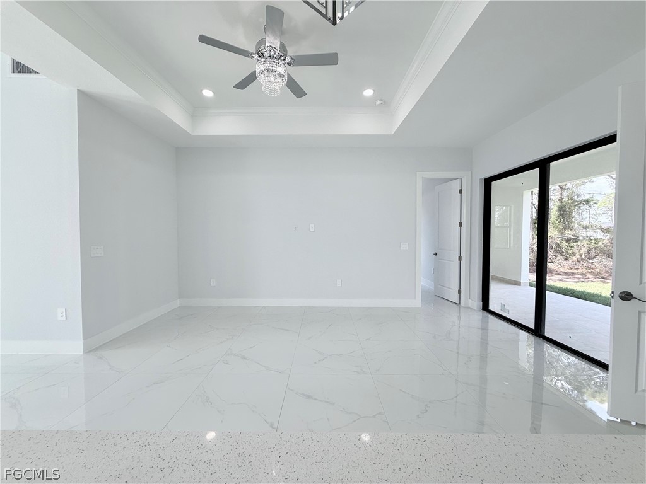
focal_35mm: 14
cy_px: 242
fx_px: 261
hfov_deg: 102.1
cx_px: 323
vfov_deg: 85.7
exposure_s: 1/179
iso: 50
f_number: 2.2
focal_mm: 2.22
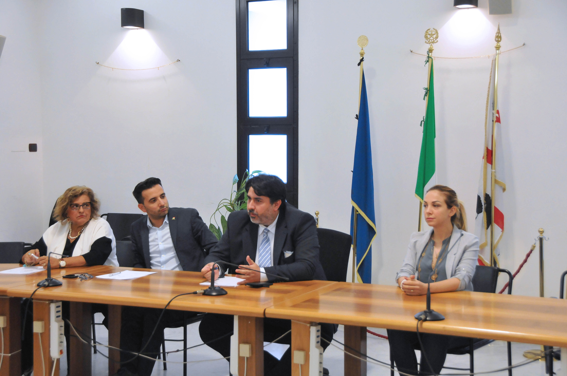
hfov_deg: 33.4
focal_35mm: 60
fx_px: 944
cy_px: 188
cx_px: 284
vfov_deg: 22.6
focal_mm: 40
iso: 1600
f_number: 5.6
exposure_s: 1/125
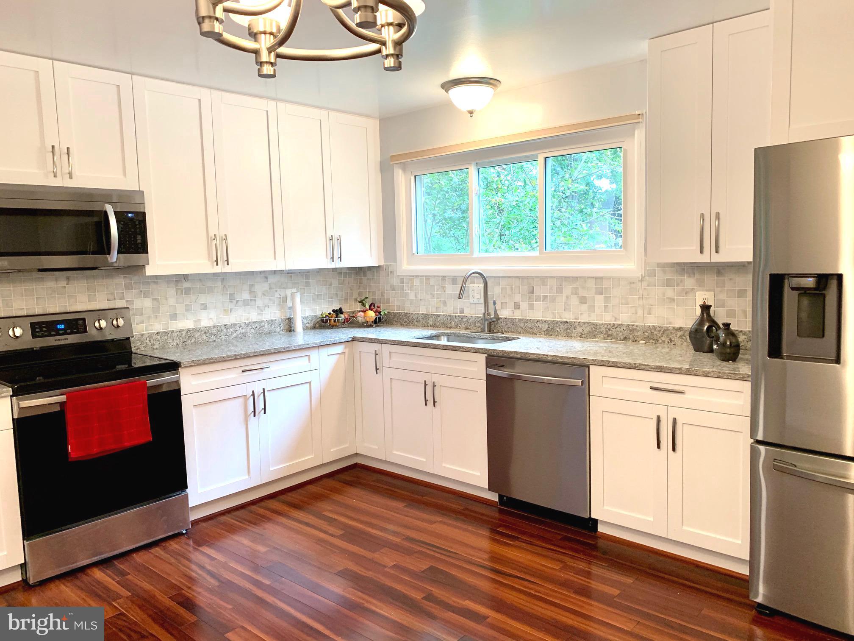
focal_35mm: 26
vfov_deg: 53.1
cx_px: 427
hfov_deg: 67.3
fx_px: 641
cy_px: 320
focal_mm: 4.25
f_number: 1.8
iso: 100
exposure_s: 1/60
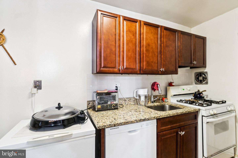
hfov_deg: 95.0
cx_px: 119
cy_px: 79
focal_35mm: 16
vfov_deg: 72.1
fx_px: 109
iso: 200
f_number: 7.1
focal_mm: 11
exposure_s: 1
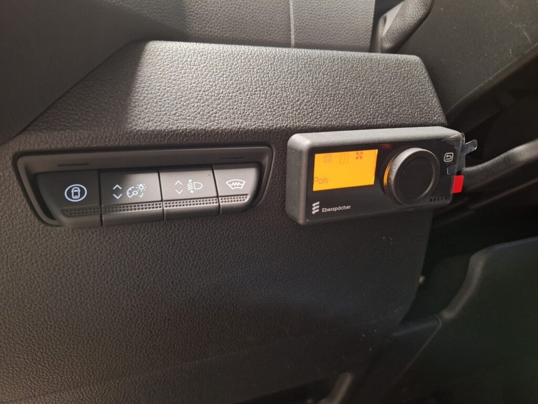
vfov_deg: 58.9
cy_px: 202
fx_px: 357
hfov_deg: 73.9
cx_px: 269
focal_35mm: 23
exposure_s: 1/20
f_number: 1.8
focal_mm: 5.54
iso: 500
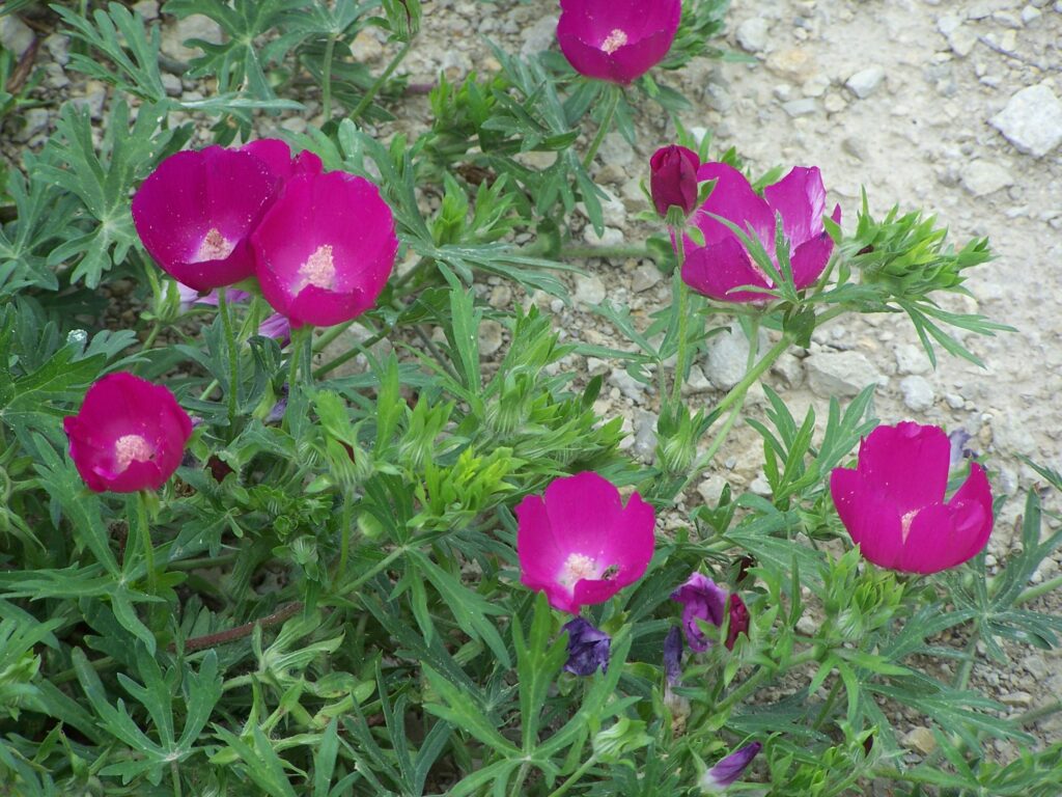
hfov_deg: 8.3
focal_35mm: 238
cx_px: 531
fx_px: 7302
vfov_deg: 6.2
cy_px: 398
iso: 80
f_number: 3.3
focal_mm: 39.5
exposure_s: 1/500
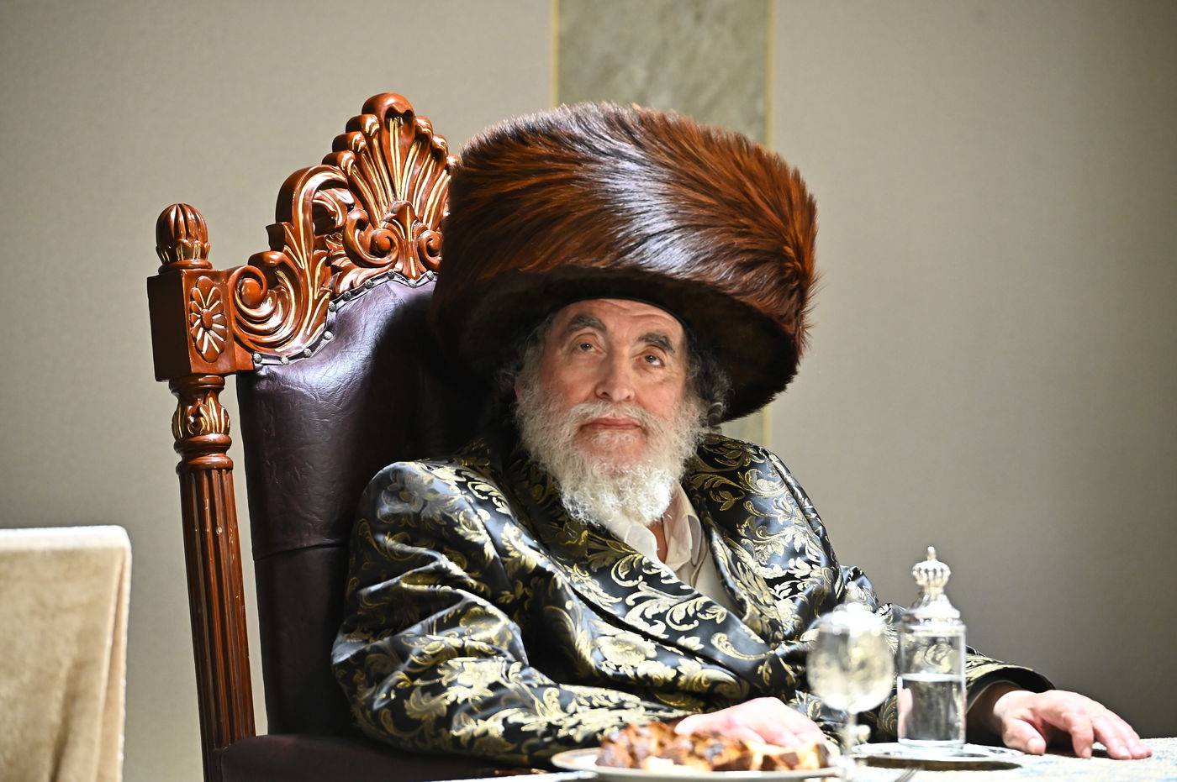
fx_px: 6533
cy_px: 391
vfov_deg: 6.9
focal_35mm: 200
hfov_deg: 10.3
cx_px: 588
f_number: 5.6
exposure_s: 1/200
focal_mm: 200
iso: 3200
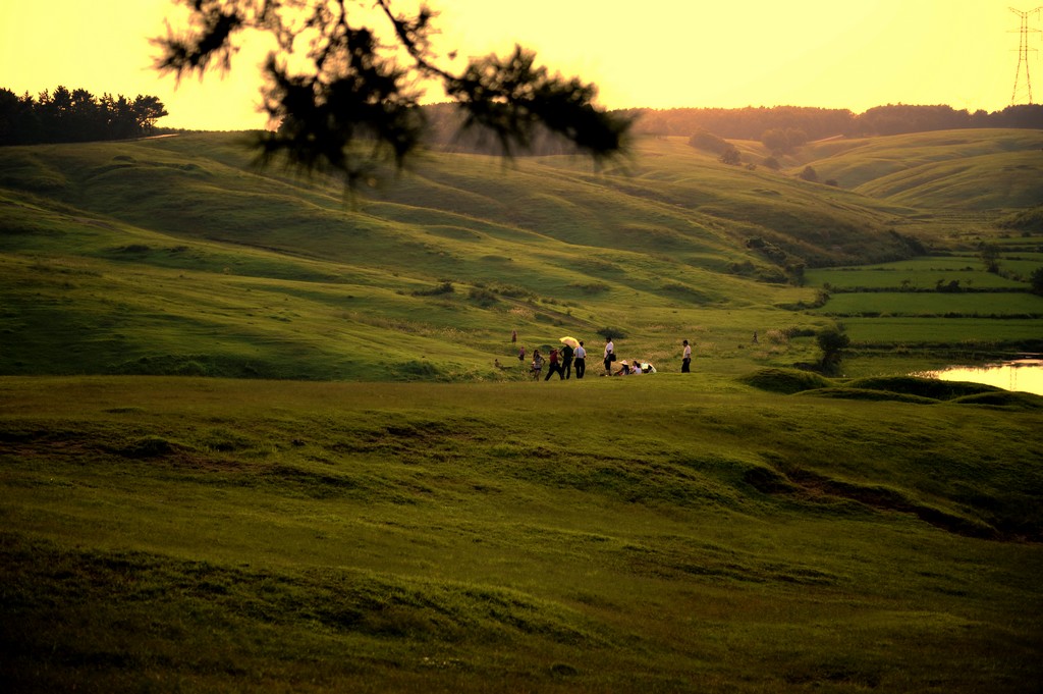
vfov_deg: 19.4
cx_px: 522
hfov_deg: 28.9
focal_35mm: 70
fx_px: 2026
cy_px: 347
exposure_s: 1/1000
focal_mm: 70
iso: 200
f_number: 2.8
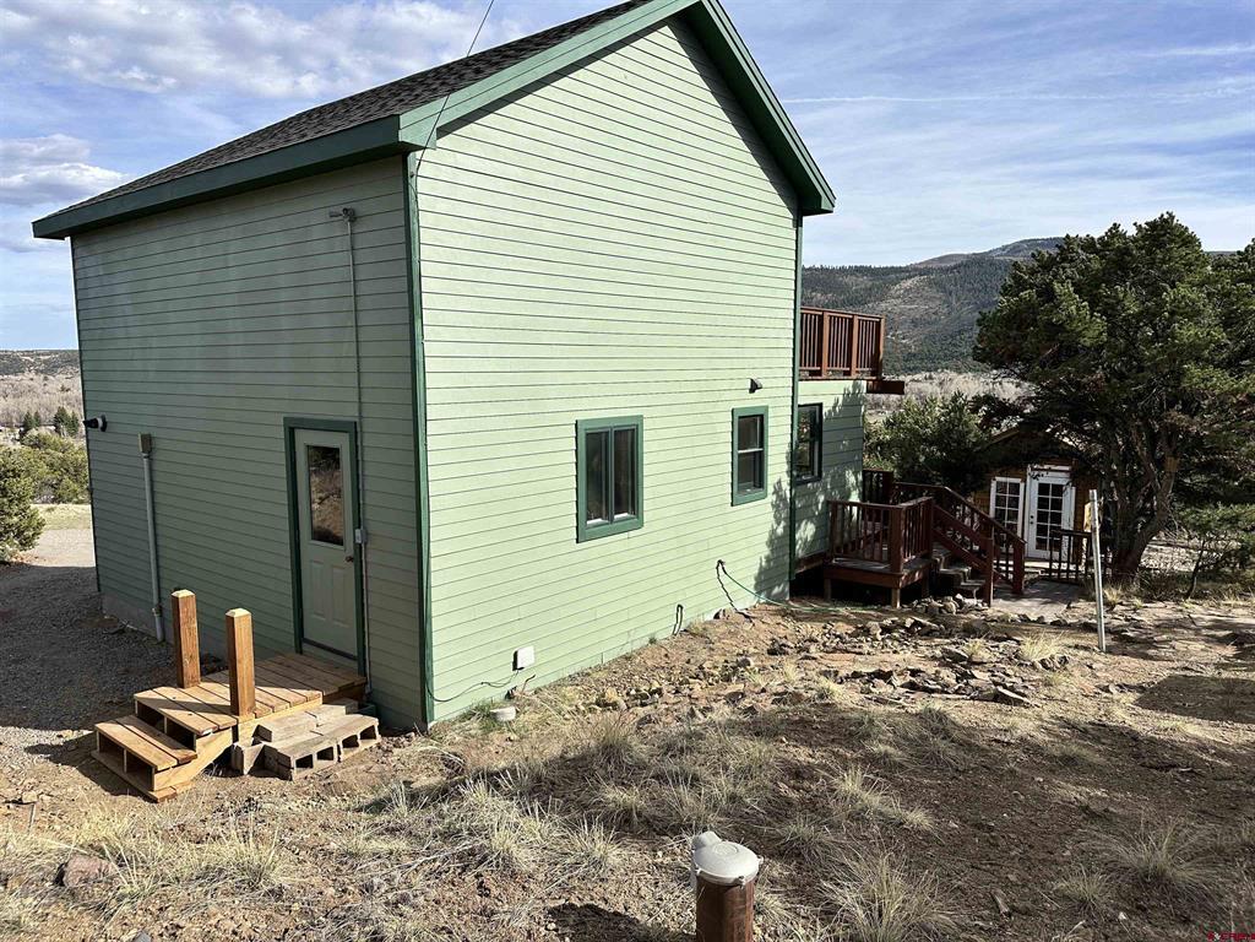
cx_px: 628
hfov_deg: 71.6
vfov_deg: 56.8
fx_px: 870
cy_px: 471
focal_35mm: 24
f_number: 1.78
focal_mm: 6.86
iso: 80
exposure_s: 1/5525
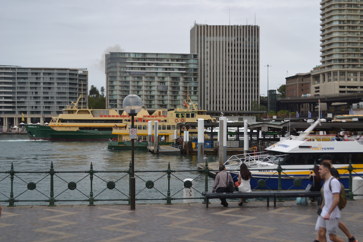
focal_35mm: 51
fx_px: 514
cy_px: 121
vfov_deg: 26.5
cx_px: 182
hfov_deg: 38.9
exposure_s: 1/400
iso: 100
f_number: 5
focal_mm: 34
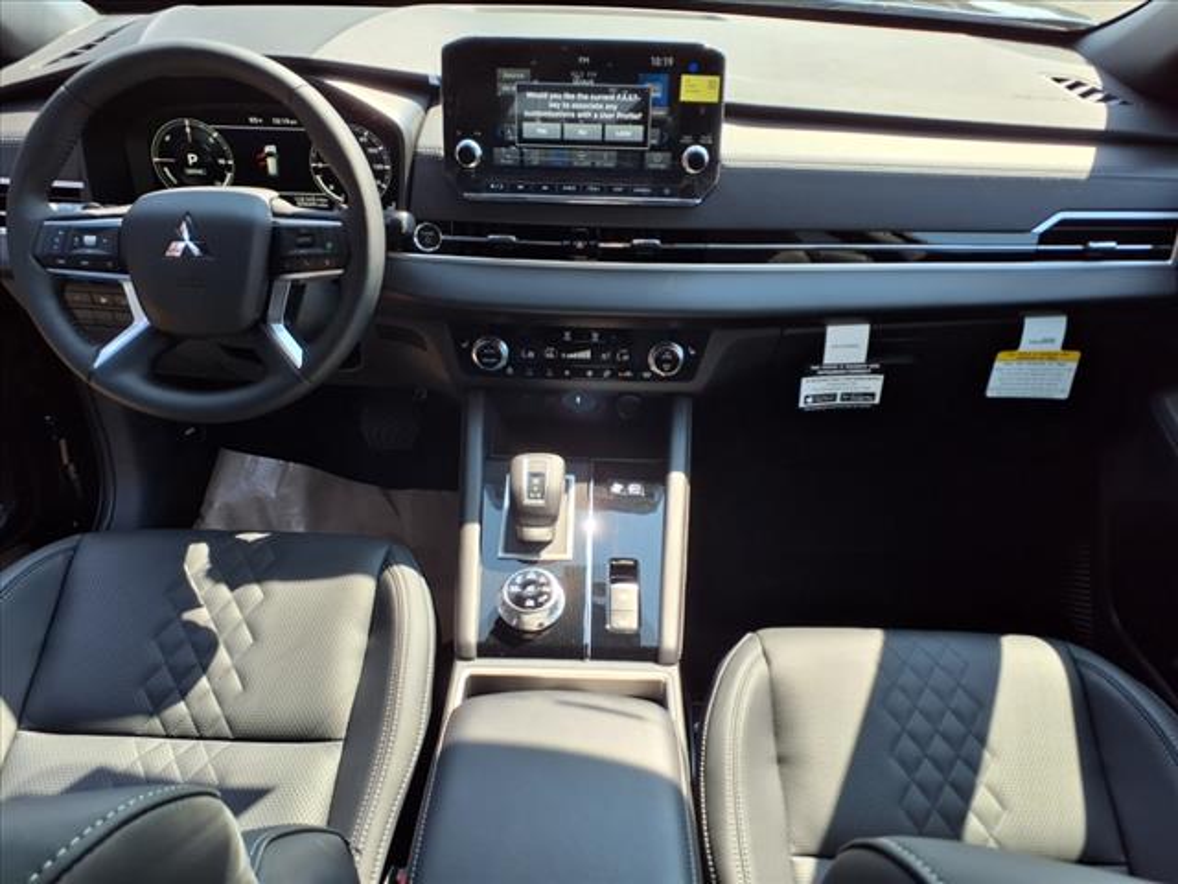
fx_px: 919
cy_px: 442
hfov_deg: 65.3
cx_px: 589
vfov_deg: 51.4
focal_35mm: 27
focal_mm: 3.58
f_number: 1.9
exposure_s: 1/217
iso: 40
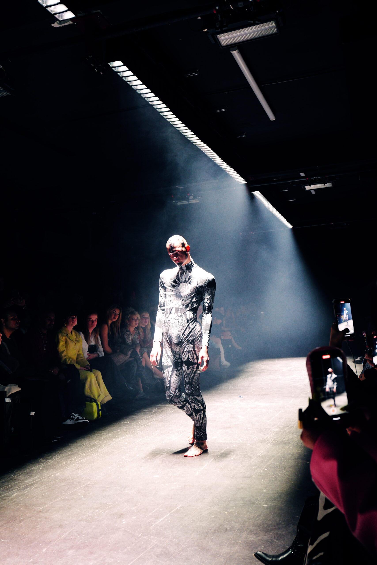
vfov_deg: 54.4
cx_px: 188
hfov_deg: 37.9
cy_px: 282
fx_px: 550
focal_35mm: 35
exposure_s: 1/50
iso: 3200
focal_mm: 35
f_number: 4.5
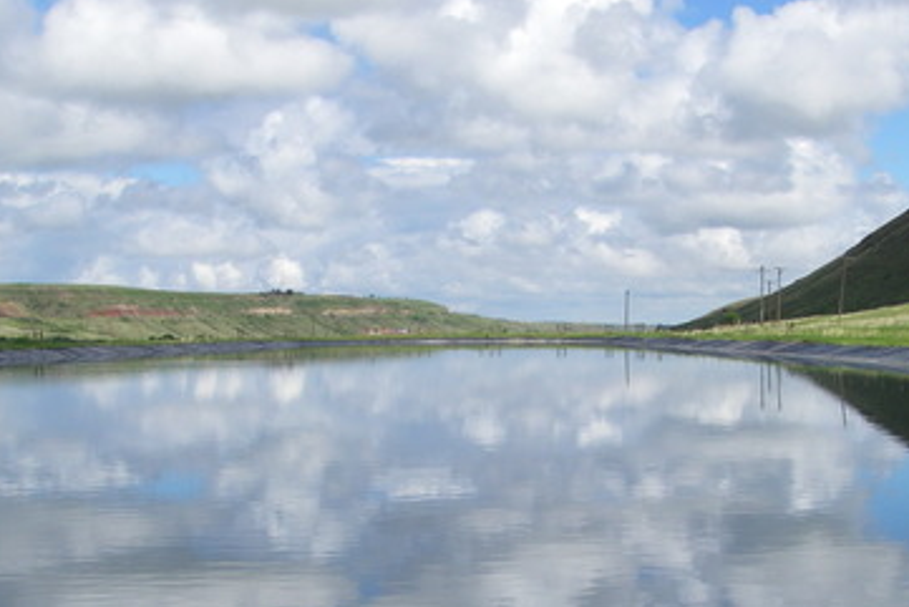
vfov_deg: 19.3
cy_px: 499
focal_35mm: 70
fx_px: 1768
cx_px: 501
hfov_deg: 28.8
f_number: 6.6
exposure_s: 1/250
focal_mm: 6.3
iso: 64
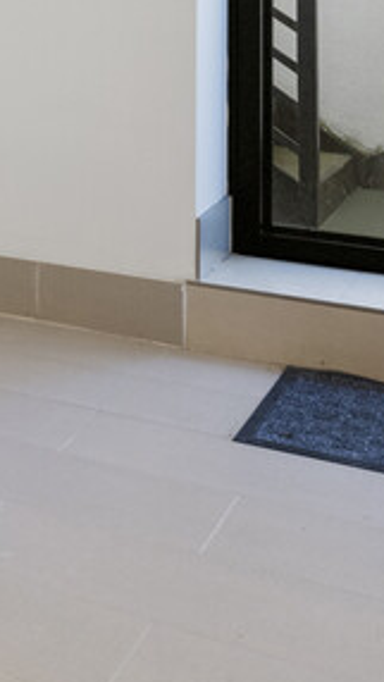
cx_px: -615
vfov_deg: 25.5
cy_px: -74
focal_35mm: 77
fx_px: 1393
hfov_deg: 11.8
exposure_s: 1.3
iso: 320
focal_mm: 14
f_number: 8
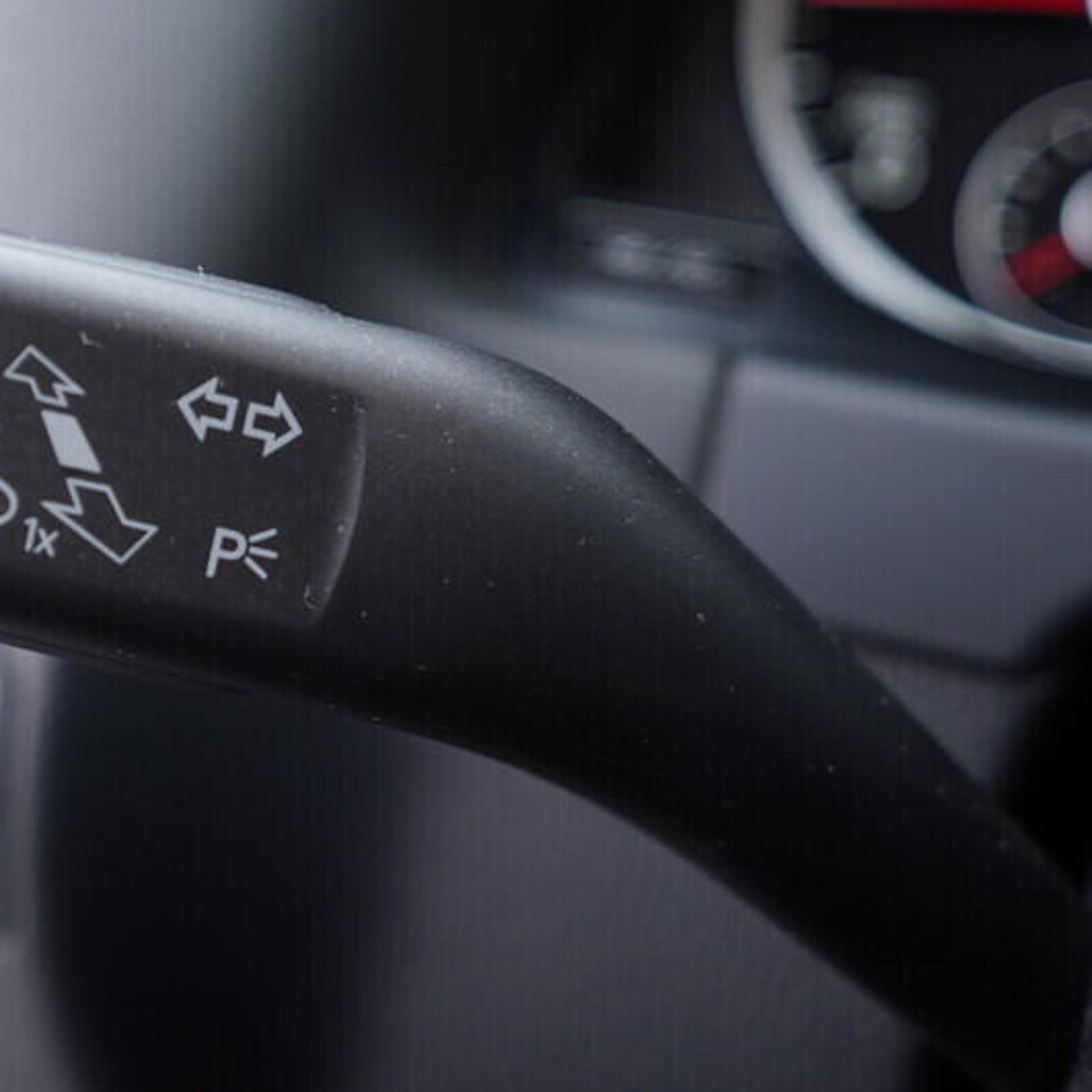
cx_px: 72
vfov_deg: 28.9
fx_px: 2106
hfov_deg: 27.8
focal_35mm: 59
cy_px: 392
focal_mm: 24
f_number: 2.8
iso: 250
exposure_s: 1/40
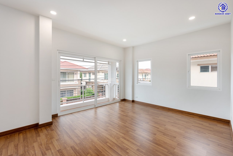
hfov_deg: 98.5
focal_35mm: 16
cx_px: 116
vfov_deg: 75.5
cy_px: 78
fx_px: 100
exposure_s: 1/100
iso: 100
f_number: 5.6
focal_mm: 15.5
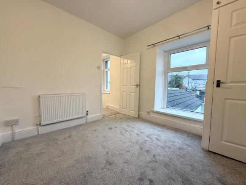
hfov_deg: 102.1
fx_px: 99
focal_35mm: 14
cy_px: 92
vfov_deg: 85.7
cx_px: 123
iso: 200
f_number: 2.2
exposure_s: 1/100
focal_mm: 2.22
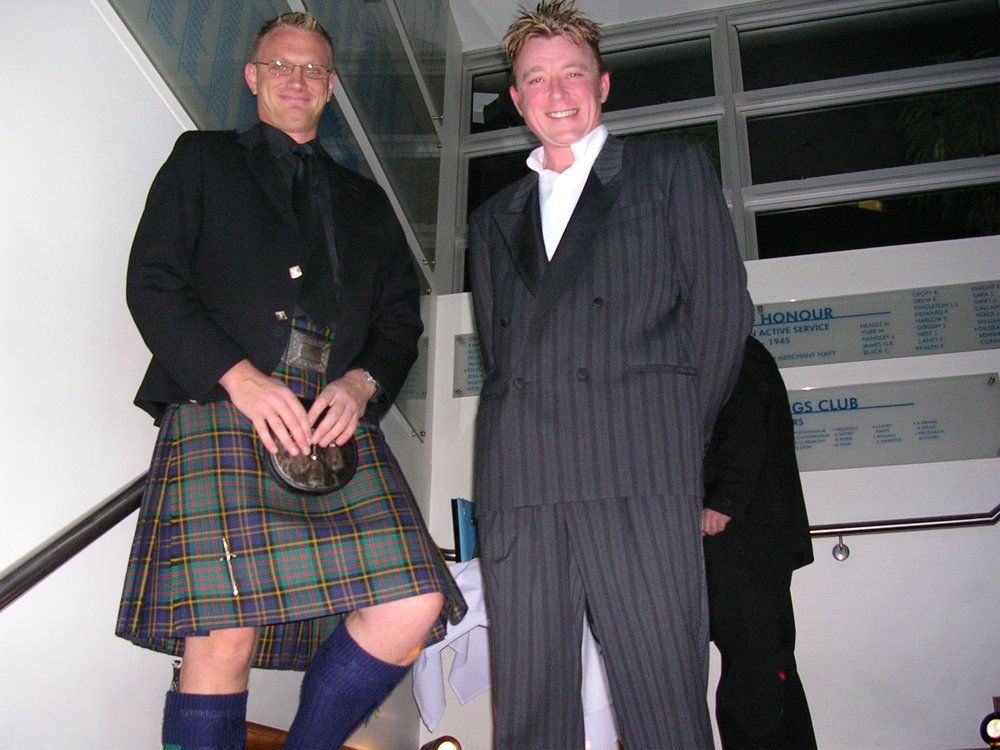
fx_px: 1098
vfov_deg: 37.7
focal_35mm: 38
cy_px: 375
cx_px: 500
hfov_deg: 49.0
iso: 139
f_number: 2.8
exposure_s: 1/60.1
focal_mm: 5.8
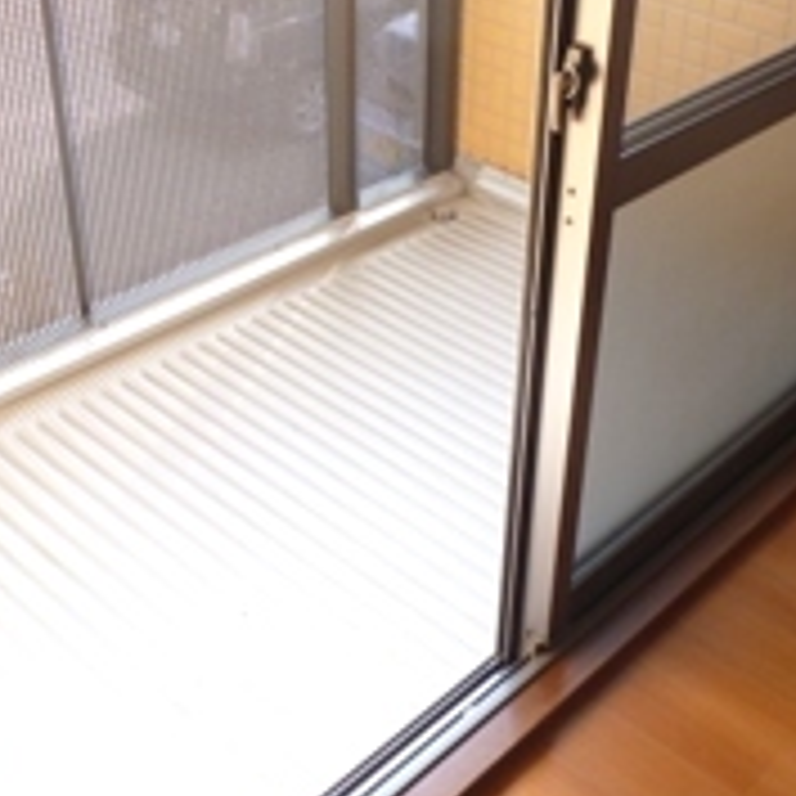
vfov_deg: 35.2
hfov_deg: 35.2
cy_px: 297
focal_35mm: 48
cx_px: 490
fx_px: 1249
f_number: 3.3
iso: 200
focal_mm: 4.3
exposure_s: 1/60
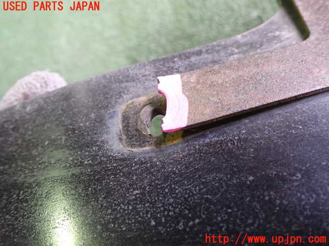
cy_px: 123
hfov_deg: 60.0
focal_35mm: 30
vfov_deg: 46.8
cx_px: 164
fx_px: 285
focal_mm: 5.4
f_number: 2.3
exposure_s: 1/30
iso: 320
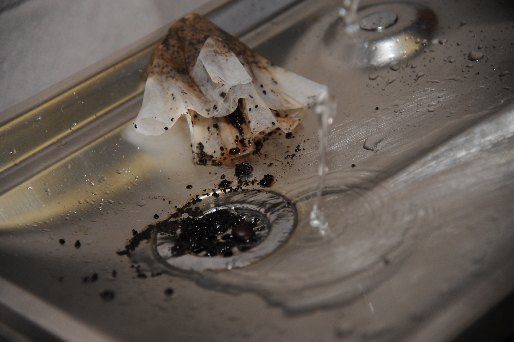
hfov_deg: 20.8
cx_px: 257
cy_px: 171
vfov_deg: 13.9
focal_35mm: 98
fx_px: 1398
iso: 400
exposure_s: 1/500
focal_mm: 98
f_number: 4
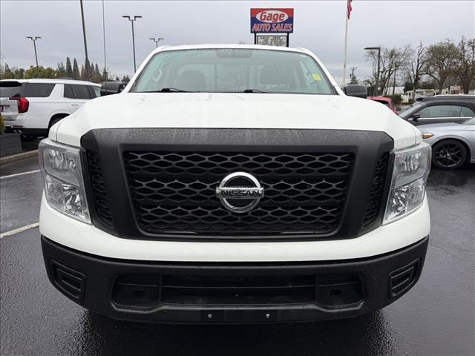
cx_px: 238
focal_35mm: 24
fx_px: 329
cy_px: 178
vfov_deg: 56.8
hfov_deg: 71.6
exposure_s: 1/1106
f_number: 1.78
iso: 80
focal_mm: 6.76
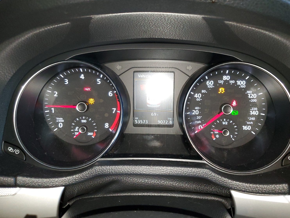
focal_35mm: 28
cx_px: 150
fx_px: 235
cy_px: 109
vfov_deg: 49.7
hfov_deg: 63.4
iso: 206
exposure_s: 1/60.2
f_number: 1.5
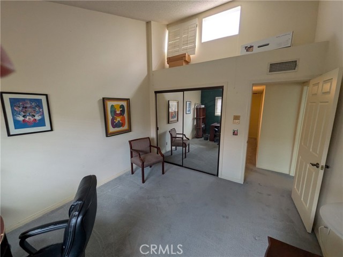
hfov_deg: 102.1
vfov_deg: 85.7
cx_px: 172
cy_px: 128
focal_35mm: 14
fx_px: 139
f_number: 2.2
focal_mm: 1.85
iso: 211
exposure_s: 1/51
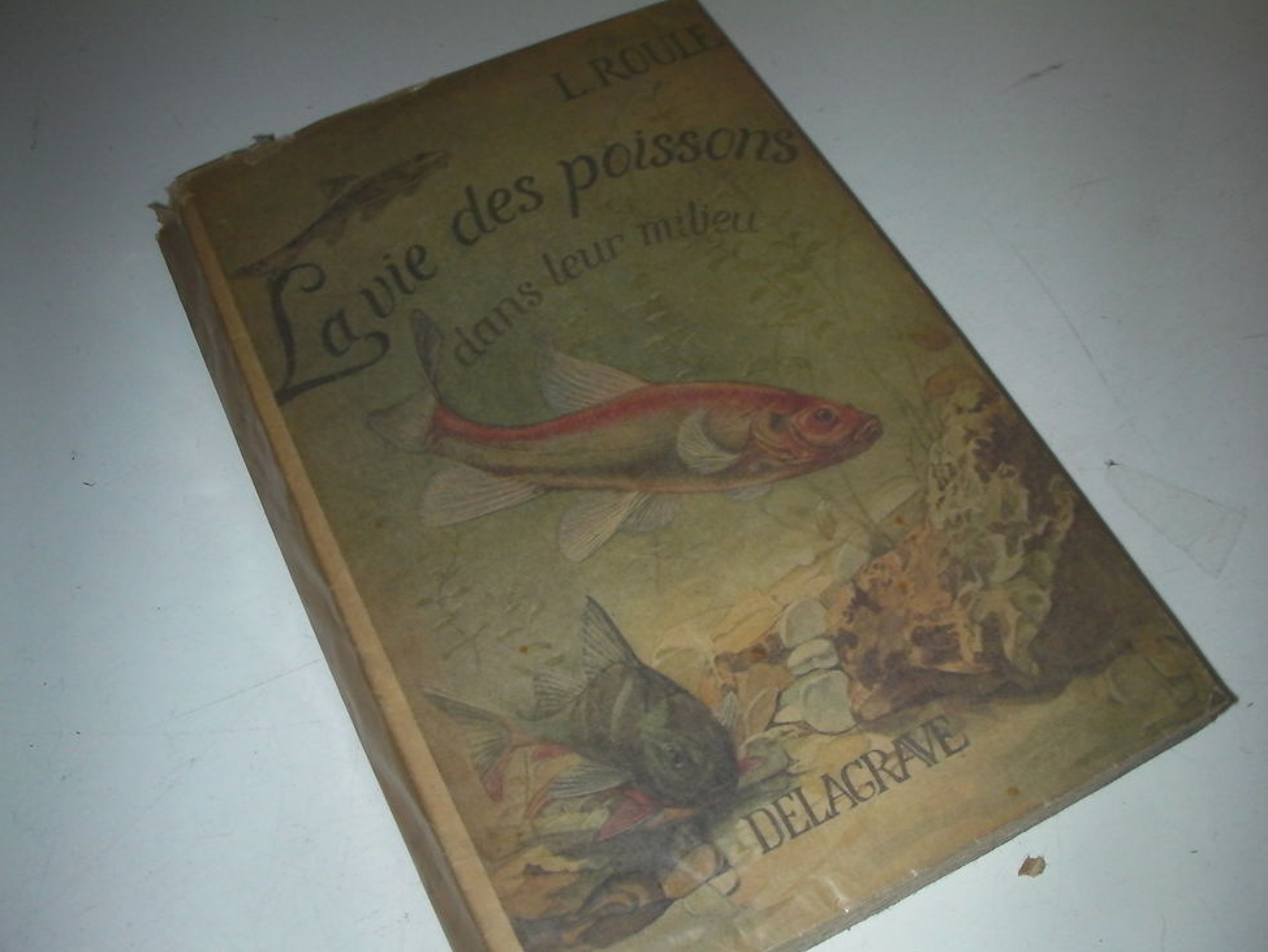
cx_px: 638
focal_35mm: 39
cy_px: 479
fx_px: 1429
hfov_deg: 47.9
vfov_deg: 36.8
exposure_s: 1/30
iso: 200
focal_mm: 6.3
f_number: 5.6
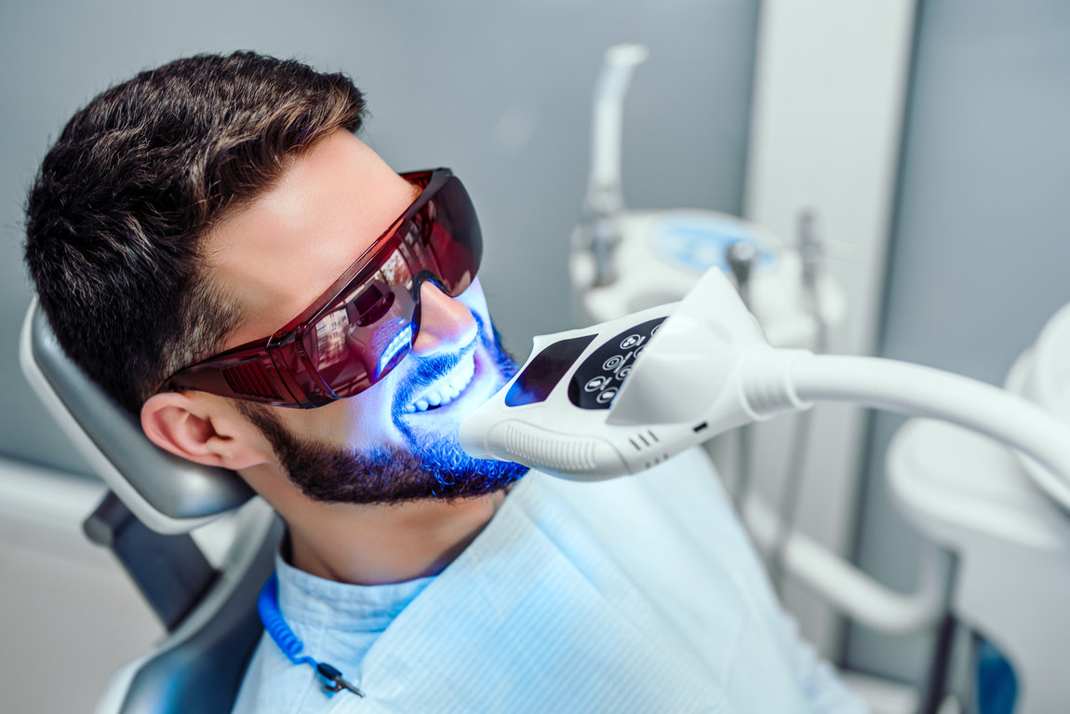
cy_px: 357
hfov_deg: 23.9
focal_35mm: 85
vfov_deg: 16.1
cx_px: 535
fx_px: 2527
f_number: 2.5
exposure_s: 1/125
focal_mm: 85
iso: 500
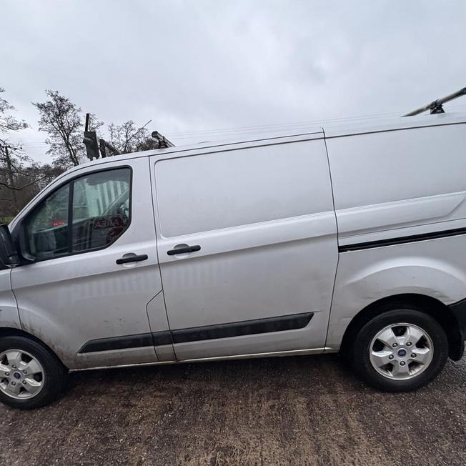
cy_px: 232
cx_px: 217
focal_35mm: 17
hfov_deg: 83.9
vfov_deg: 84.0
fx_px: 259
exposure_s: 1/99
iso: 125
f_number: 2.2
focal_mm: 2.22
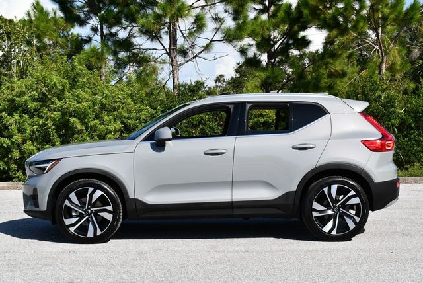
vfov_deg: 22.0
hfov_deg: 32.4
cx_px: 212
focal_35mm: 62
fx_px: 729
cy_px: 142
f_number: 9
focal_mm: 31
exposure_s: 1/320
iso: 100
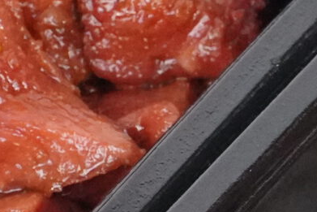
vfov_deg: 2.8
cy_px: 342
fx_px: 4325
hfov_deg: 4.2
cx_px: 63
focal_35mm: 491
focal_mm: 50
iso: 8000
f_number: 5.6
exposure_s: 1/200
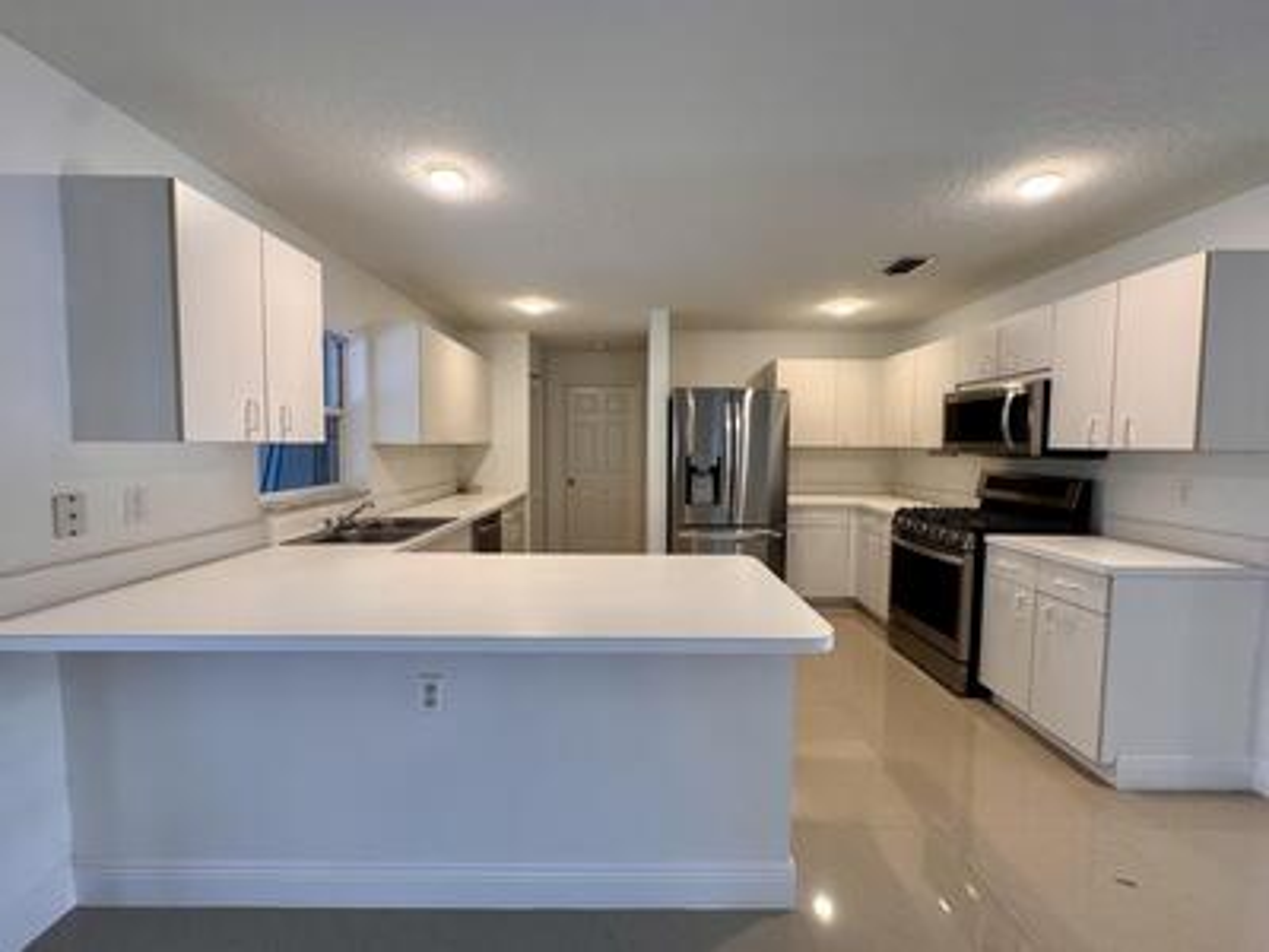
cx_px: 634
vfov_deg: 85.7
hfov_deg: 102.1
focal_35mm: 14
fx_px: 513
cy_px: 476
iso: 200
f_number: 2.2
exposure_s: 1/120
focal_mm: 2.22
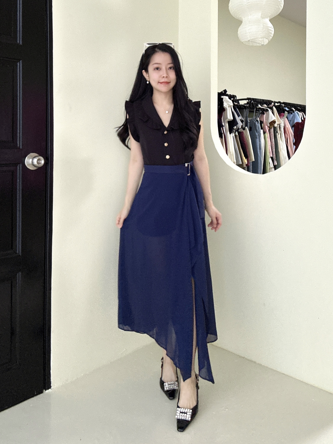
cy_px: 222
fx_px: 295
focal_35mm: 23
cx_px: 166
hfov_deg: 58.9
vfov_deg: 73.9
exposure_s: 1/60
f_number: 1.9
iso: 160
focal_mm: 2.69
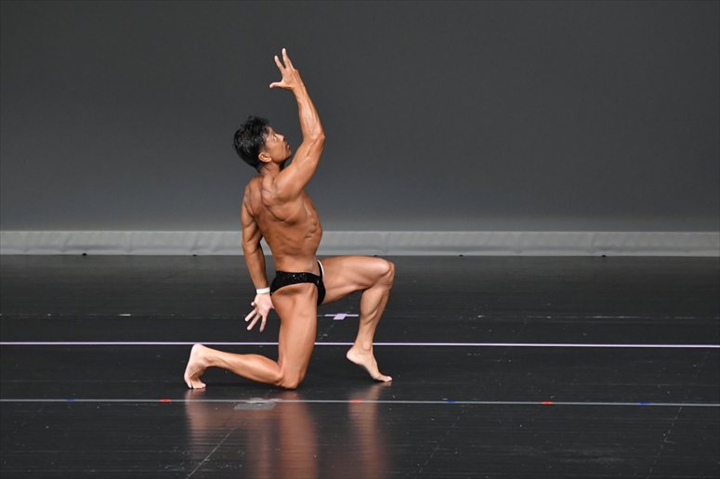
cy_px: 240
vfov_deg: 4.4
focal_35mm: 315
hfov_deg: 6.5
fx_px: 6297
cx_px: 360
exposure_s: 1/400
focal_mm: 210
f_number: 5.6
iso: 4000
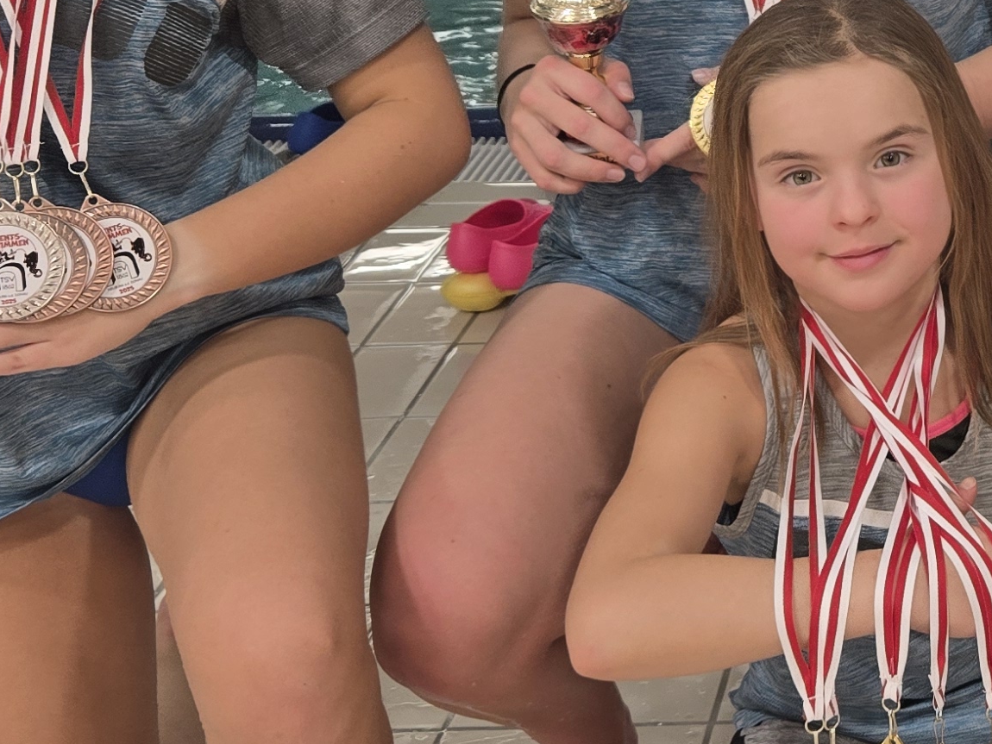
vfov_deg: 18.1
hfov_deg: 23.1
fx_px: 2293
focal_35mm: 80
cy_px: 47
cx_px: 1061
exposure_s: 1/100
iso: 50
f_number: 1.8
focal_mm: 5.4
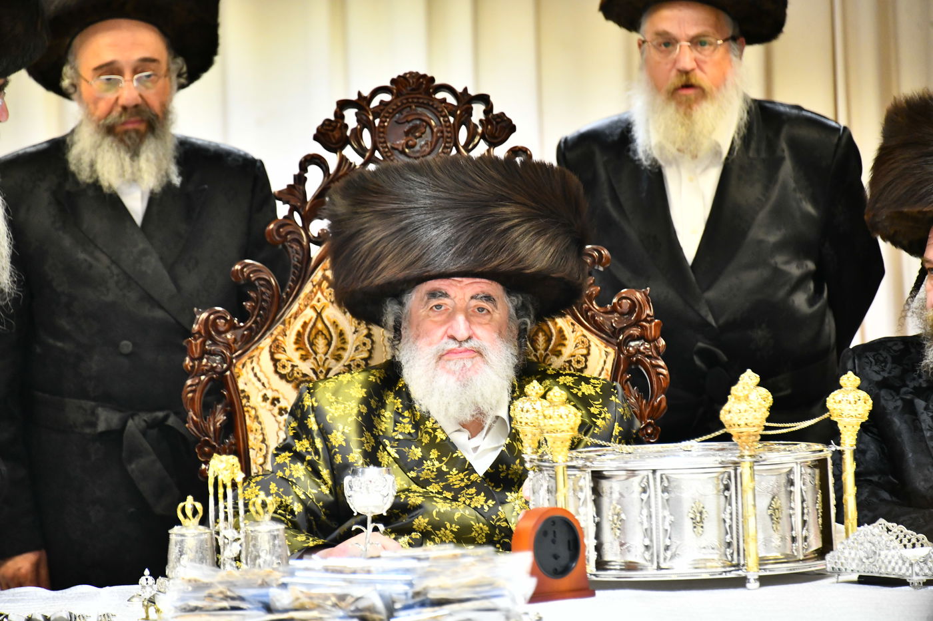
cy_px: 310
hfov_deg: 6.9
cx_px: 466
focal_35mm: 300
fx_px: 7774
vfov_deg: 4.6
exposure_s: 1/125
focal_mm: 300
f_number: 5.6
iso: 3200
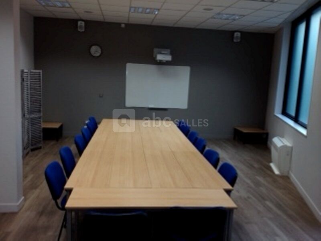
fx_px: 325
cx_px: 160
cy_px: 120
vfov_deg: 40.7
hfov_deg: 52.6
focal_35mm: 35
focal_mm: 4.28
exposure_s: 1/38
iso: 50
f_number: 2.4
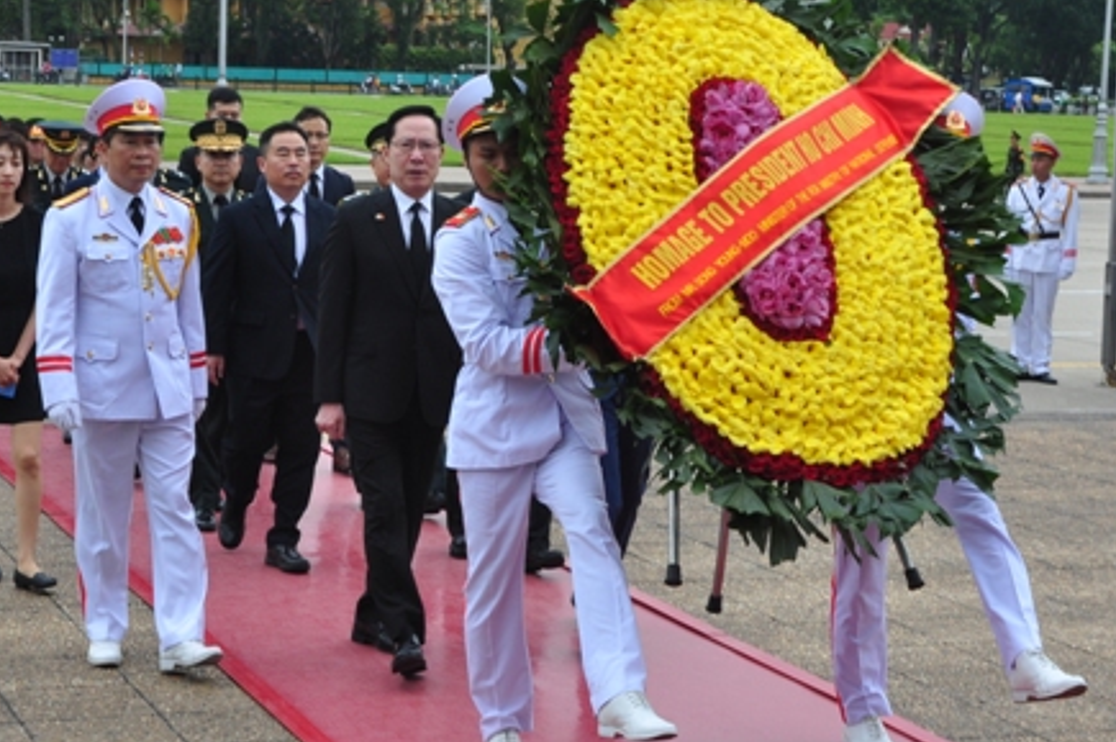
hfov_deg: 24.5
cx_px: 484
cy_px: 326
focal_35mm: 83
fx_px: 2570
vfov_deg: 16.4
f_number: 11
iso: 200
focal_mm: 32
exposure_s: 1/125
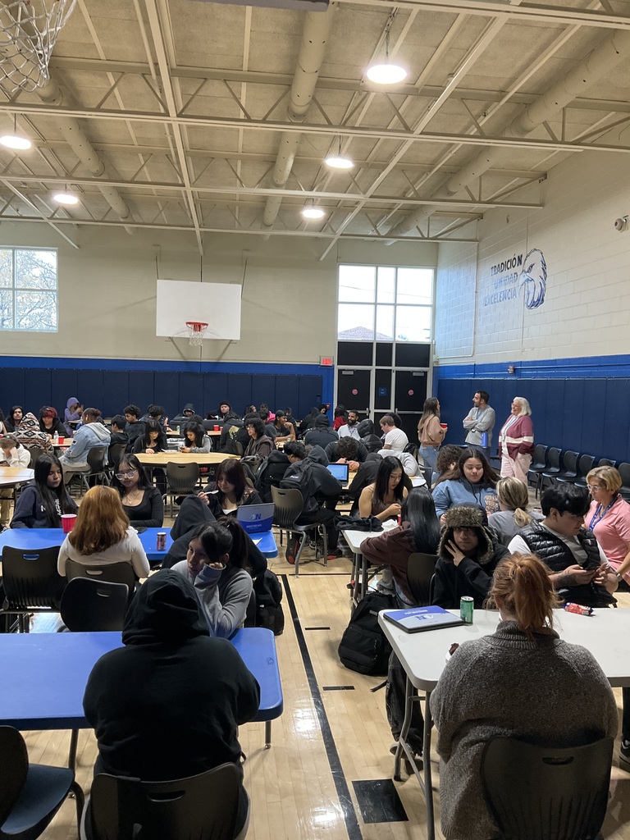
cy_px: 420
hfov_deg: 48.2
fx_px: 704
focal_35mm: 29
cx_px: 315
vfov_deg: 61.7
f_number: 1.8
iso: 64
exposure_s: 1/62
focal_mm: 3
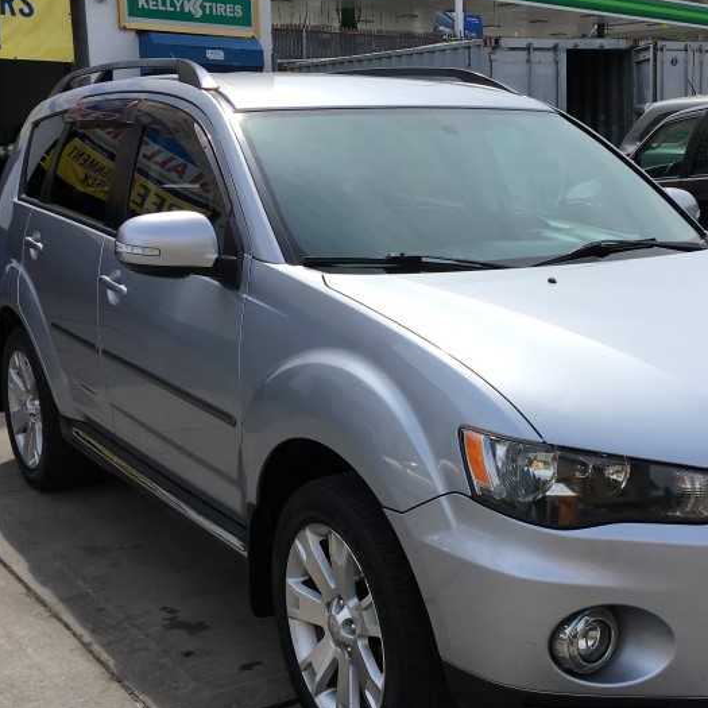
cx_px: 472
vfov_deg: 34.0
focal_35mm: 50
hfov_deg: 33.7
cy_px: 368
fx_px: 1157
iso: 25
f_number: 2.2
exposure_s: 1/2198
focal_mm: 4.15
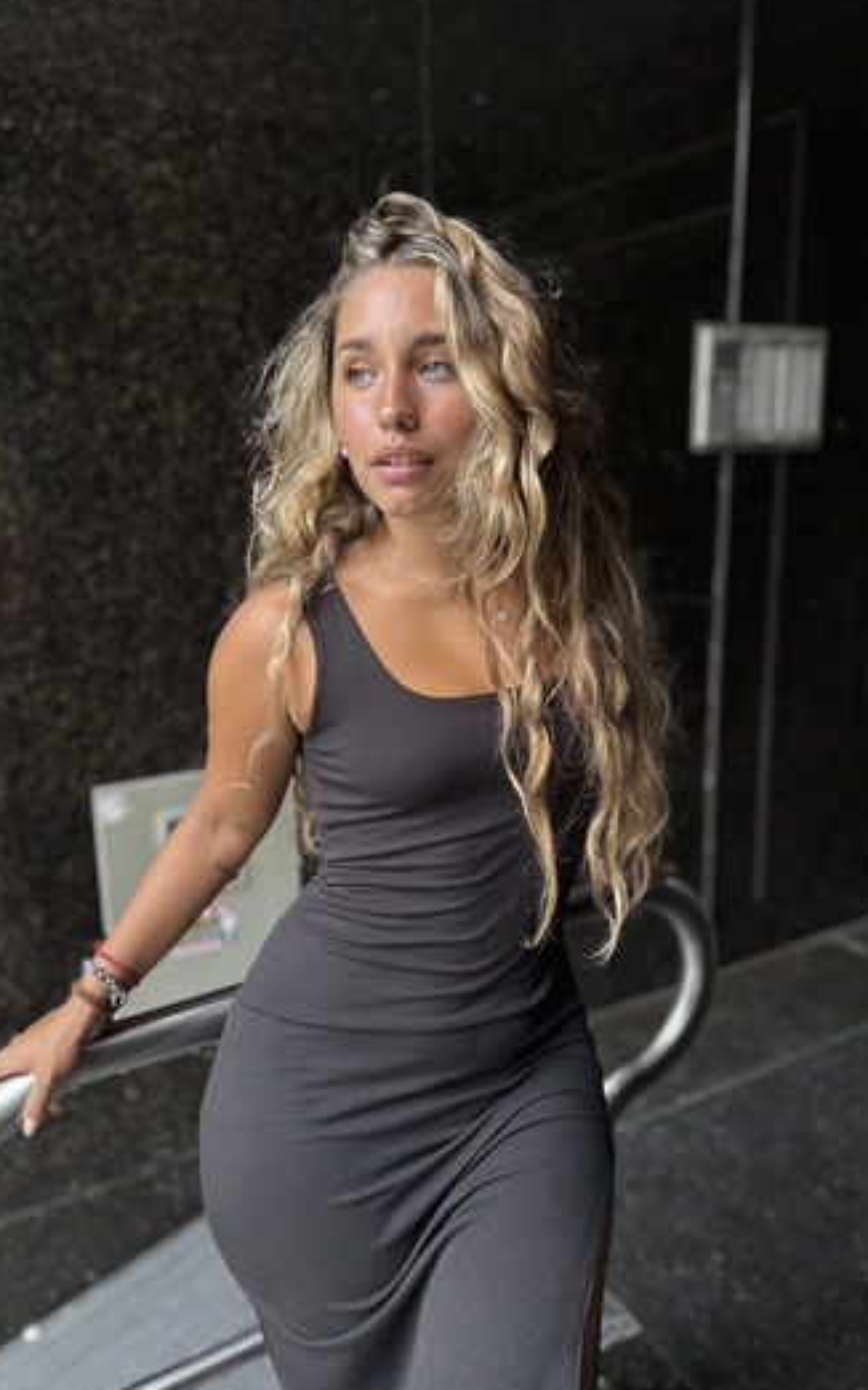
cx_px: 434
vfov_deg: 70.4
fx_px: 985
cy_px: 691
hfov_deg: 47.6
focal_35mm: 26
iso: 125
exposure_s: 1/121
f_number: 1.78
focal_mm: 6.76
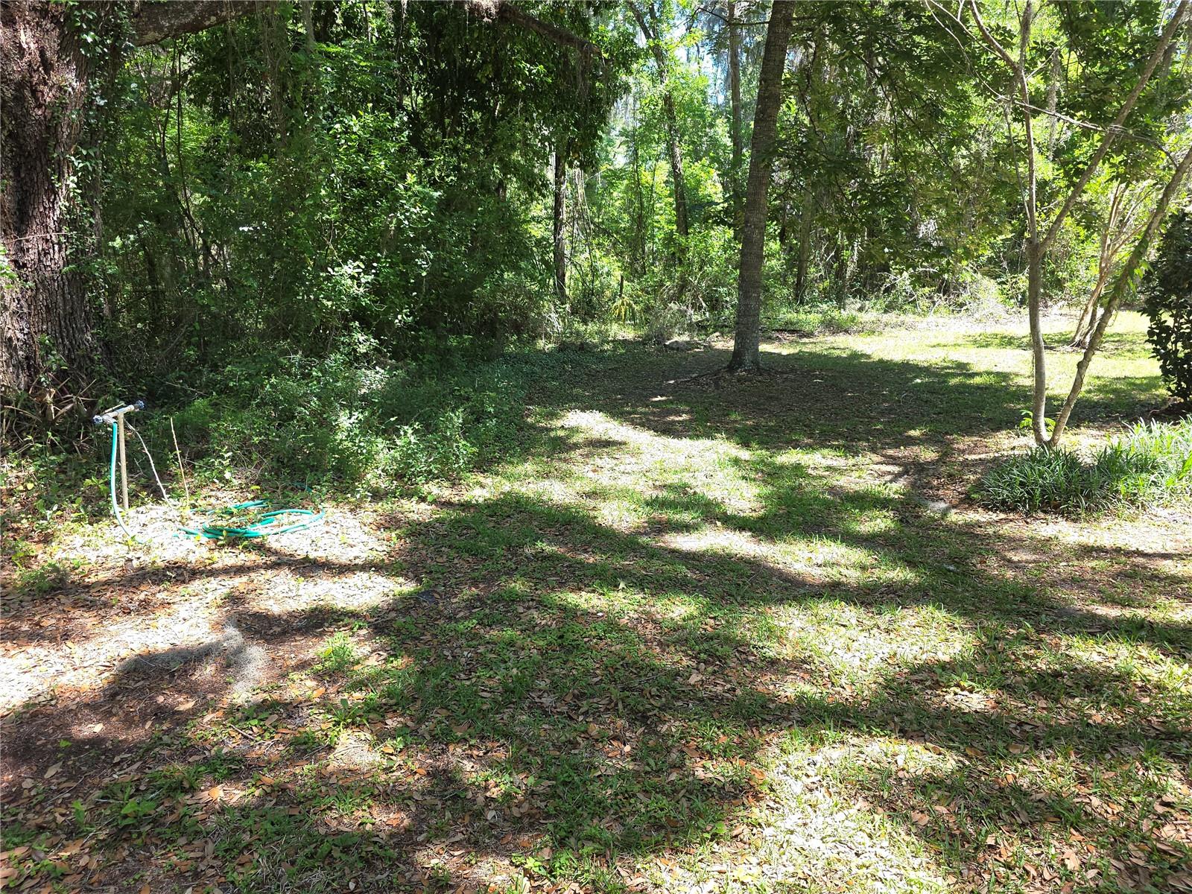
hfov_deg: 73.9
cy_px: 447
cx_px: 596
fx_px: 792
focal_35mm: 23
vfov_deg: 58.9
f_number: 1.7
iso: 20
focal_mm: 6.3
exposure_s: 1/120
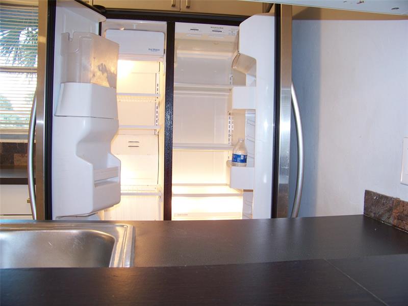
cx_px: 204
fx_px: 389
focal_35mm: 33
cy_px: 153
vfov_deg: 42.9
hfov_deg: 55.4
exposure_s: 1/30
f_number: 2.8
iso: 100
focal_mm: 5.85
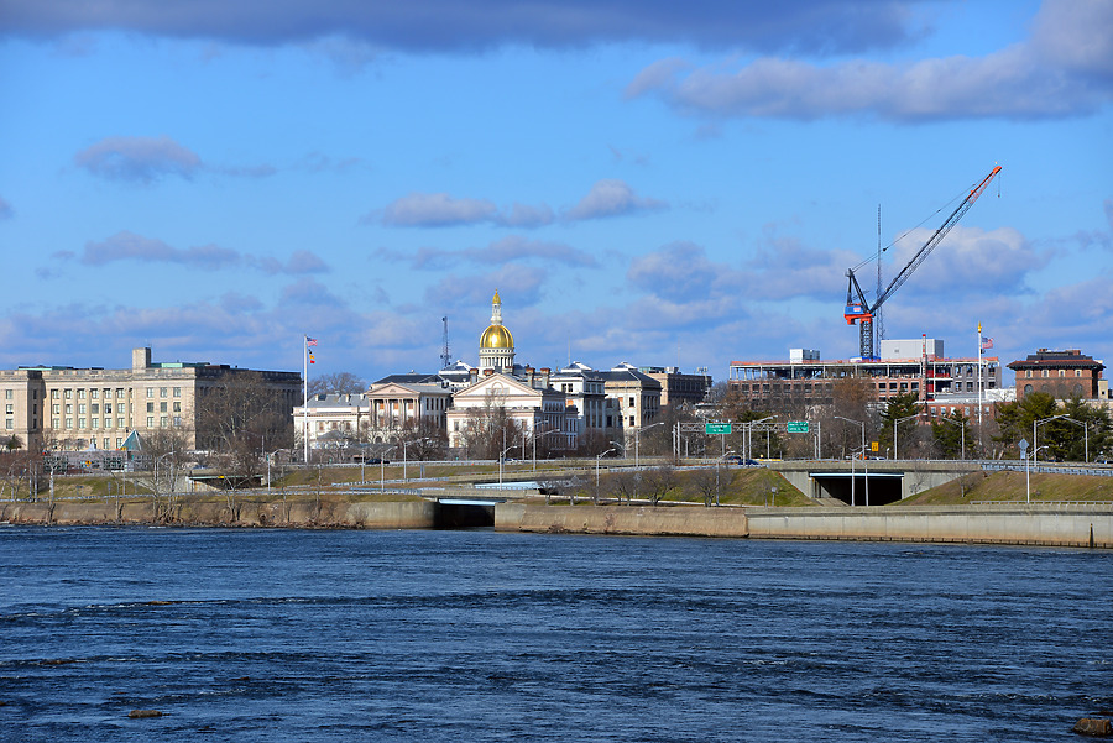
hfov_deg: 14.1
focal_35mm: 145
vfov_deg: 9.5
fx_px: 4485
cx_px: 556
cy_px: 372
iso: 200
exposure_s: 1/800
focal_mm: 145
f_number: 8
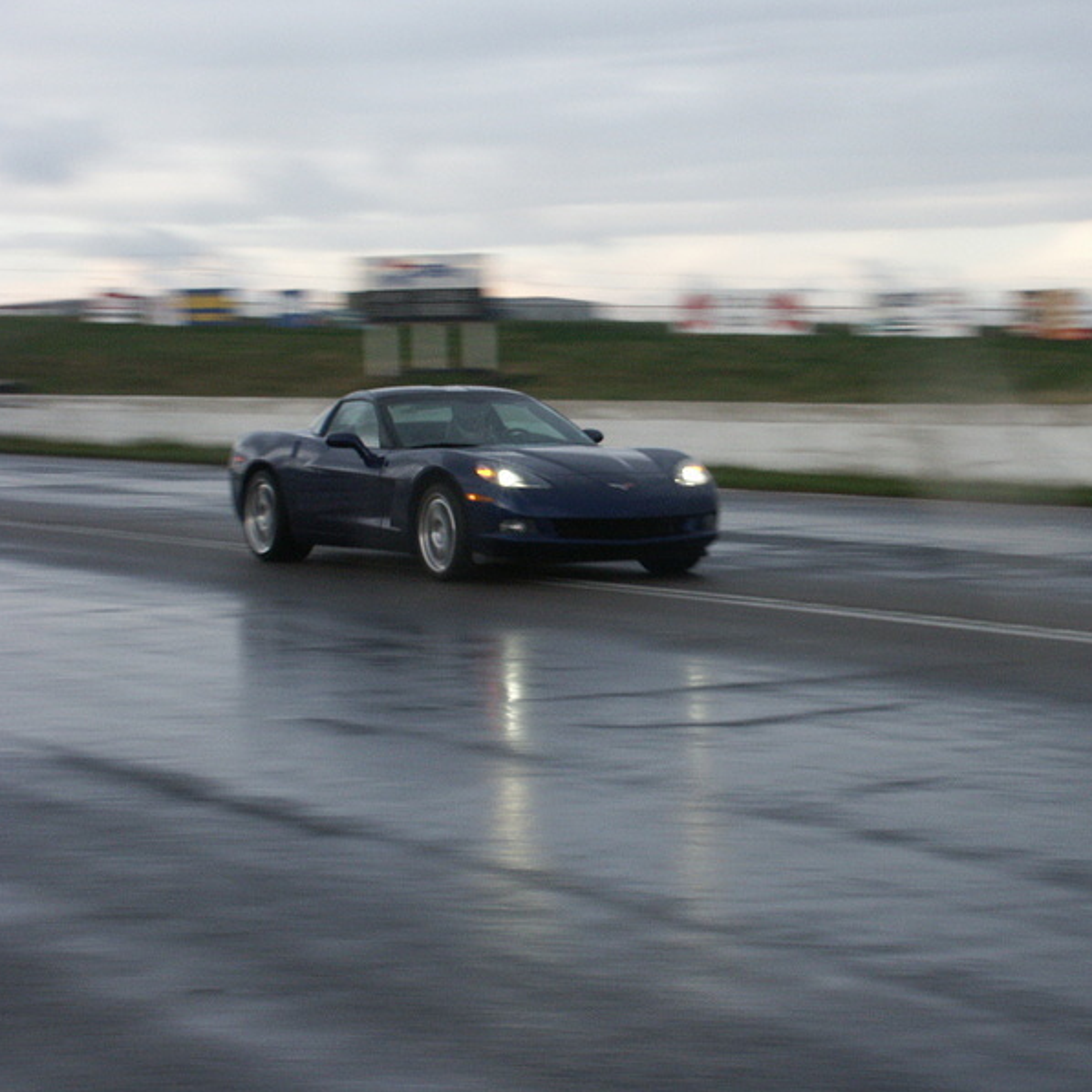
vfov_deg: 16.9
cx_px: 717
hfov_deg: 16.9
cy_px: 545
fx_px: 3676
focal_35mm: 103
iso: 125
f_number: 6.7
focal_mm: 21.62
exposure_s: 1/60
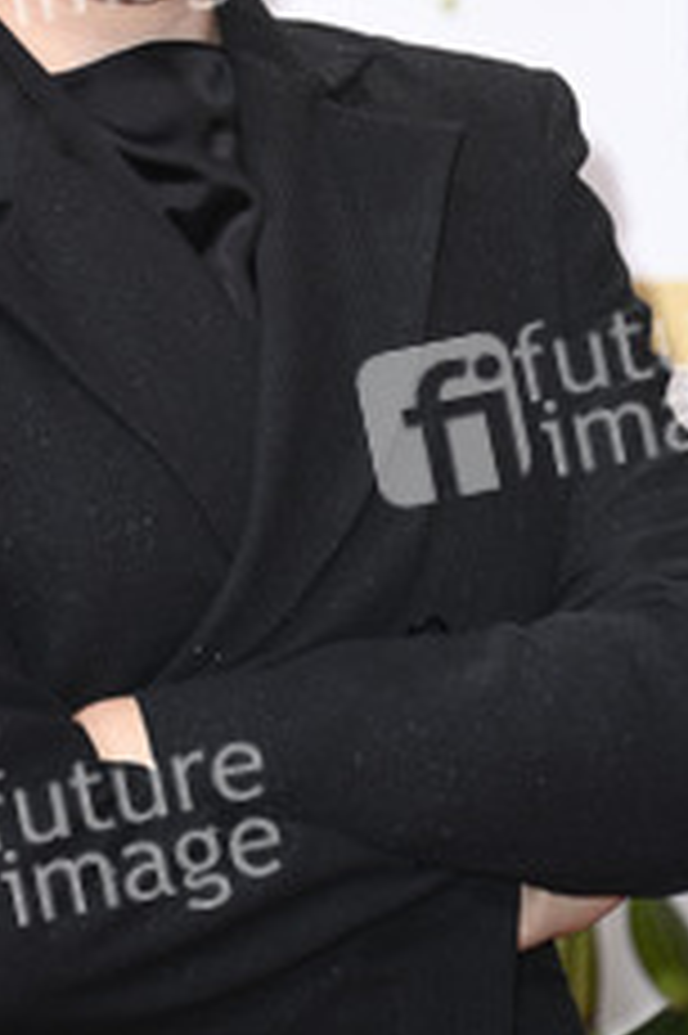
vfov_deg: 5.6
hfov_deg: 3.8
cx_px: 180
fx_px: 10478
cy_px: 176
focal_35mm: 365
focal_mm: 210
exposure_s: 1/250
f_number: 5.6
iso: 640
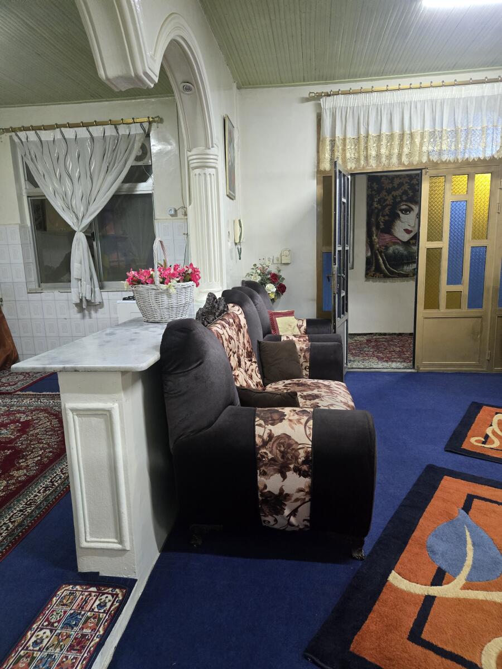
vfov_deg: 73.9
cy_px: 334
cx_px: 251
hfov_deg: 58.9
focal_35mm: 23
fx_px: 445
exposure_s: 1/100
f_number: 1.8
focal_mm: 5.4
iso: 1250
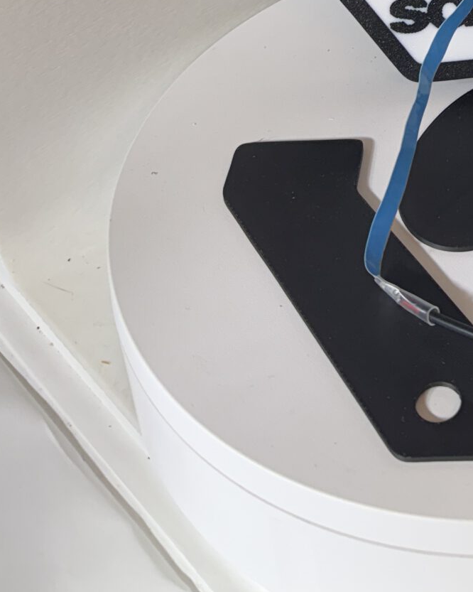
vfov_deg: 22.0
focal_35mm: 72
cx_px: 593
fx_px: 1260
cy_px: -292
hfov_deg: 19.8
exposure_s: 1/121
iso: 64
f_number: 1.78
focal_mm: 6.76
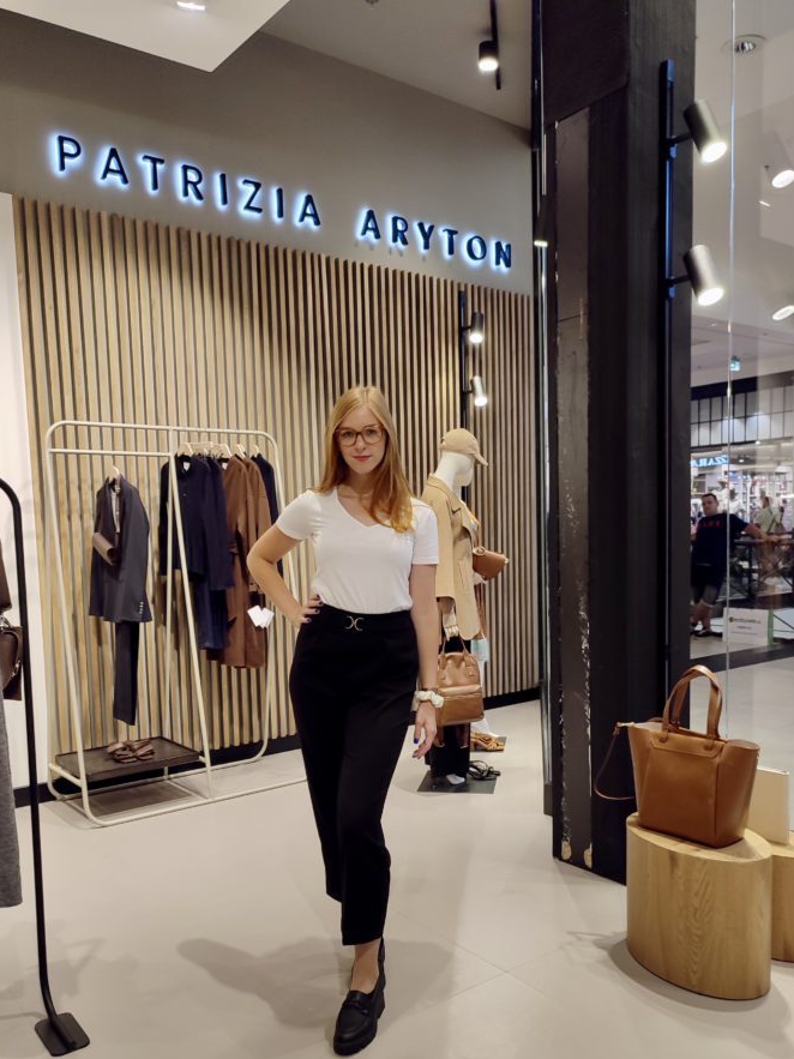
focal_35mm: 29
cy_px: 604
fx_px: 887
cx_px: 409
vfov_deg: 61.4
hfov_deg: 48.2
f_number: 1.9
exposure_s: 1/33
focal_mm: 6.04
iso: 99
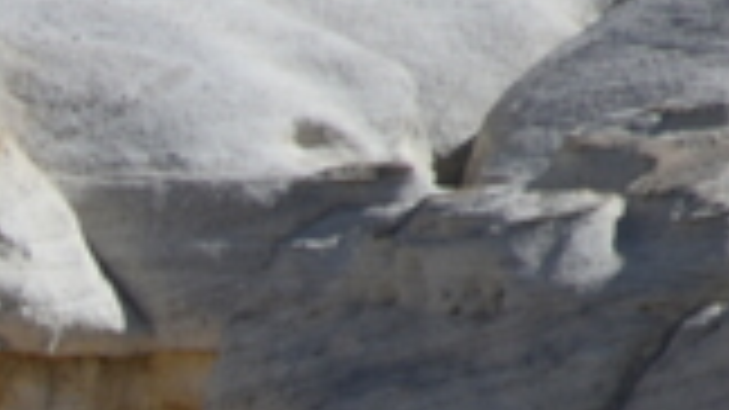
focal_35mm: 2480
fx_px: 47923
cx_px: -1894
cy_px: 1122
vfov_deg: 0.5
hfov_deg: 0.9
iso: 100
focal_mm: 300
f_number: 5.6
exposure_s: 1/640
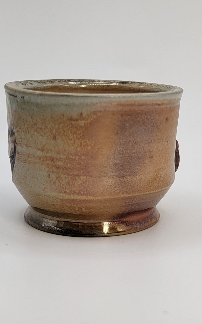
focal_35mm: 28
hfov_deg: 44.6
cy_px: 166
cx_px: 101
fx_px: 247
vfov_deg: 66.5
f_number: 1.8
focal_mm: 6.7
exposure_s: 1/250
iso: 16
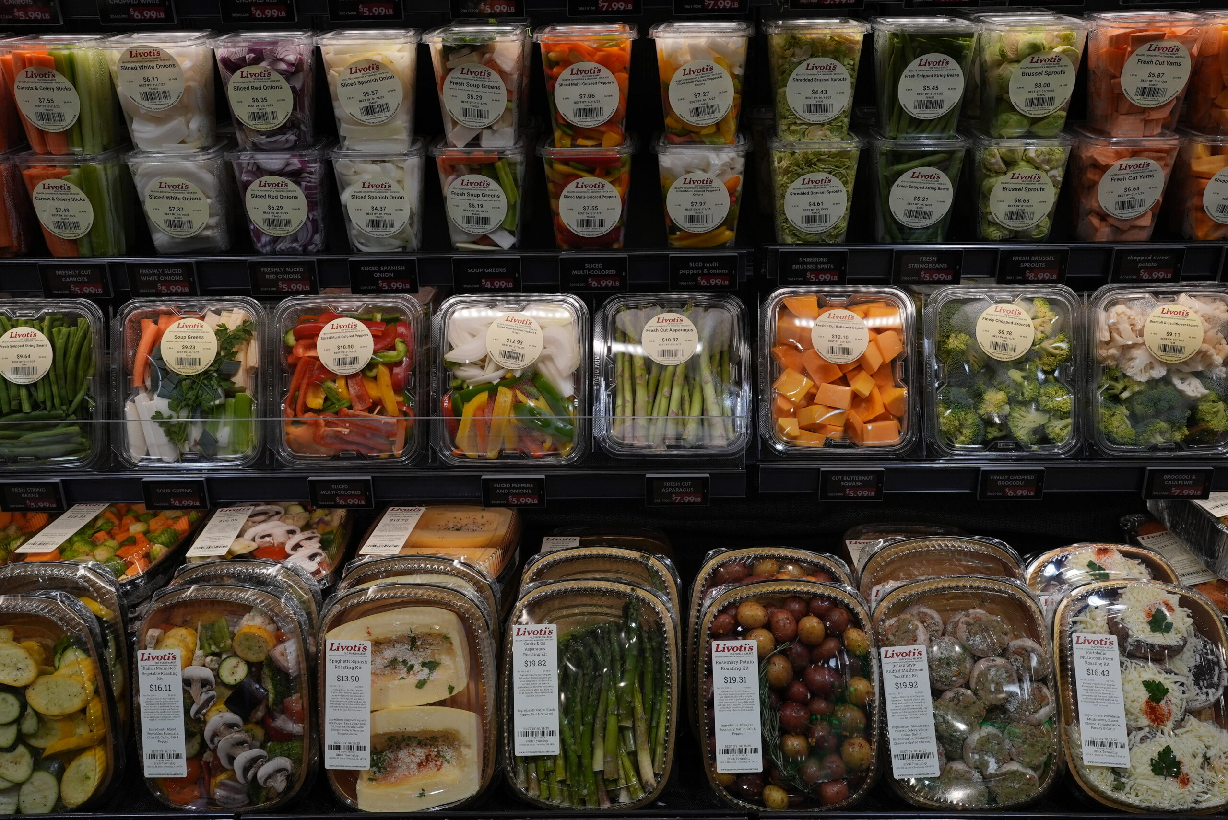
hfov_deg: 54.4
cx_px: 614
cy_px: 410
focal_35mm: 35
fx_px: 1195
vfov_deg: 37.9
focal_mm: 35
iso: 640
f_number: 7.1
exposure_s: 1/160
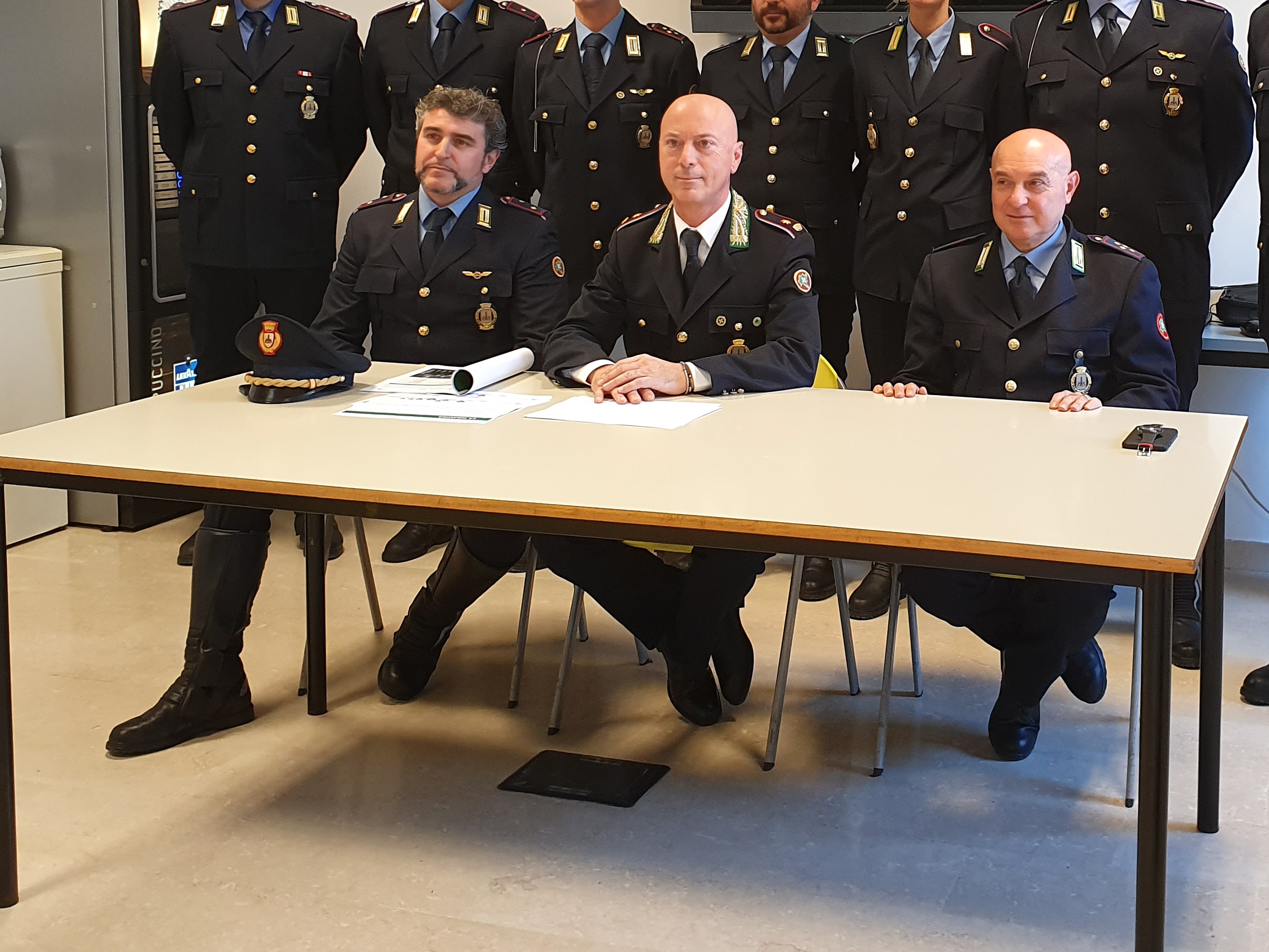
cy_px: 173
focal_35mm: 45
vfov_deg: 31.3
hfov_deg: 41.6
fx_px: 1650
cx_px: 828
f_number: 2.4
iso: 200
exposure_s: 1/50
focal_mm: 4.32
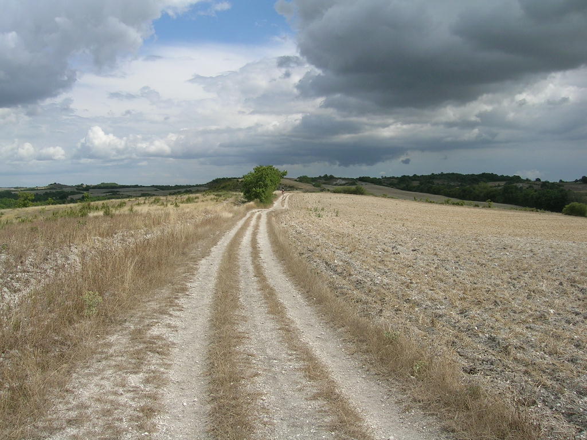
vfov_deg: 40.7
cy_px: 220
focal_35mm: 35
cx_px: 294
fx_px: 594
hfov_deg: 52.6
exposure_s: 1/681
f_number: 4.8
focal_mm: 5.4
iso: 50
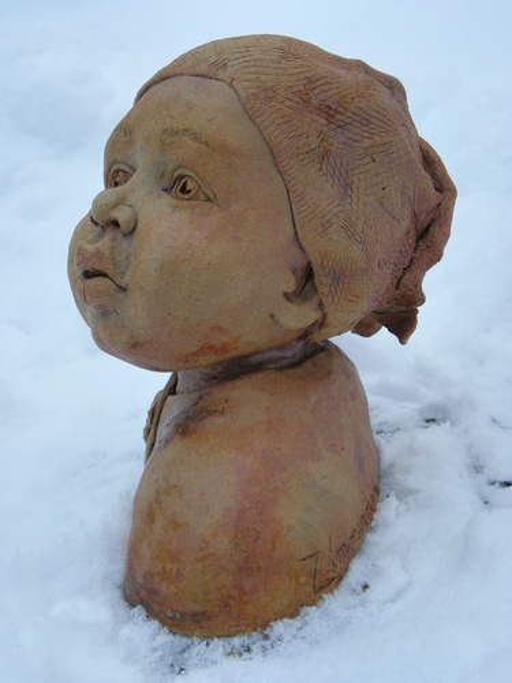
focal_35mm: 48
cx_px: 256
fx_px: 947
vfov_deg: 39.7
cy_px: 342
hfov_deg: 30.3
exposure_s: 1/50
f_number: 3.2
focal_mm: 8.5
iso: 80
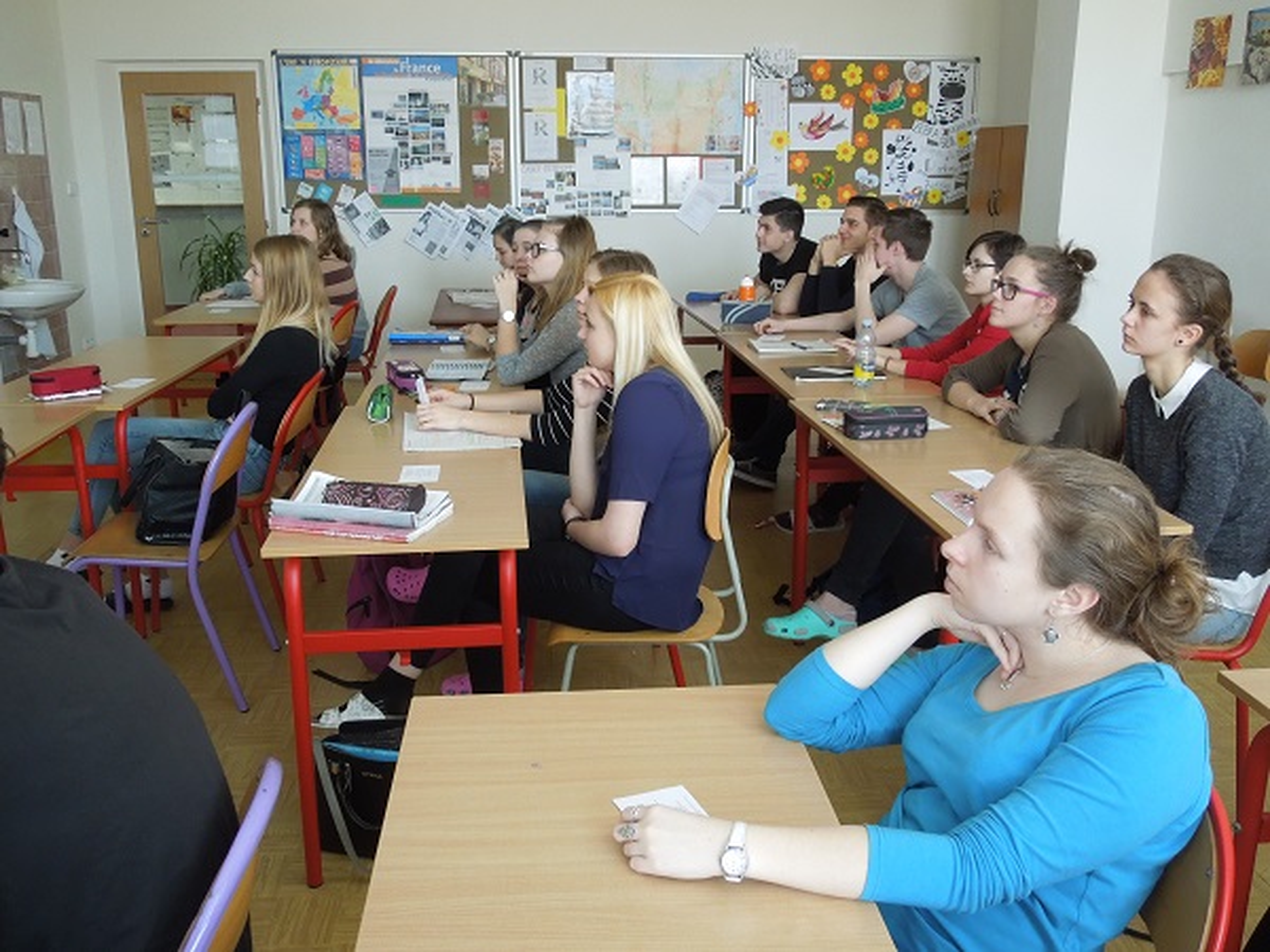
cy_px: 476
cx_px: 635
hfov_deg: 58.4
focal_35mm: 31
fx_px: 1137
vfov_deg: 45.4
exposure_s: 1/30
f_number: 3.6
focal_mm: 5.6
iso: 320
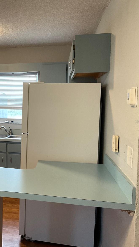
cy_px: 122
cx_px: -13
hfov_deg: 25.7
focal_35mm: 43
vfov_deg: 47.4
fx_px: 282
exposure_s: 1/60
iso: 160
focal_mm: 3
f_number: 1.8
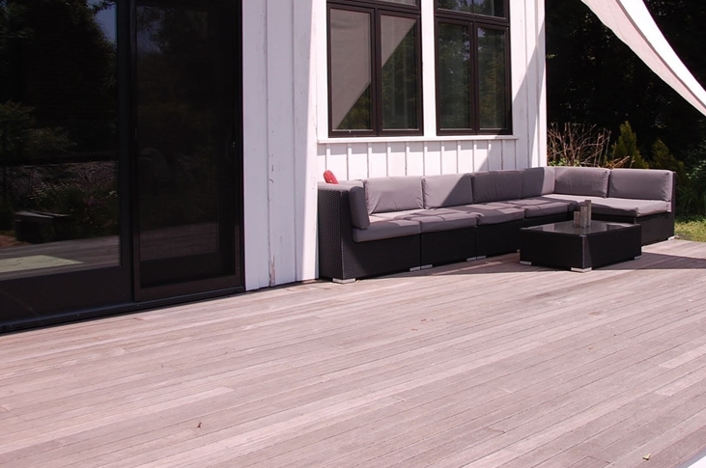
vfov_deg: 31.5
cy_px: 149
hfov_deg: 46.2
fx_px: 822
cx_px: 429
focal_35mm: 42
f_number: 8
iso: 200
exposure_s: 1/250
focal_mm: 20
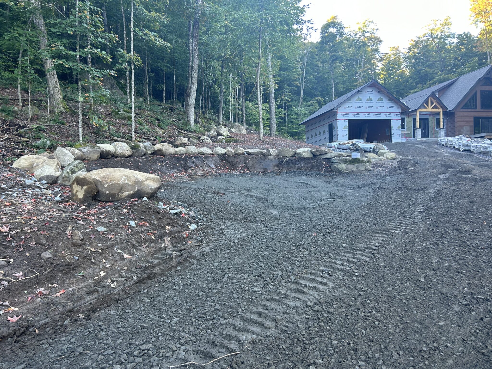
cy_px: 184
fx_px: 370
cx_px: 246
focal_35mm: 26
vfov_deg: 53.1
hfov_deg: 67.3
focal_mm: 5.7
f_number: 1.5
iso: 80
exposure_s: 1/121
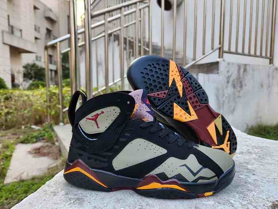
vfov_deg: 58.9
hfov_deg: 73.9
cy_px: 104
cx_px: 139
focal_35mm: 23
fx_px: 185
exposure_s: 1/180
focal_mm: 5.4
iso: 80
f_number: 1.8
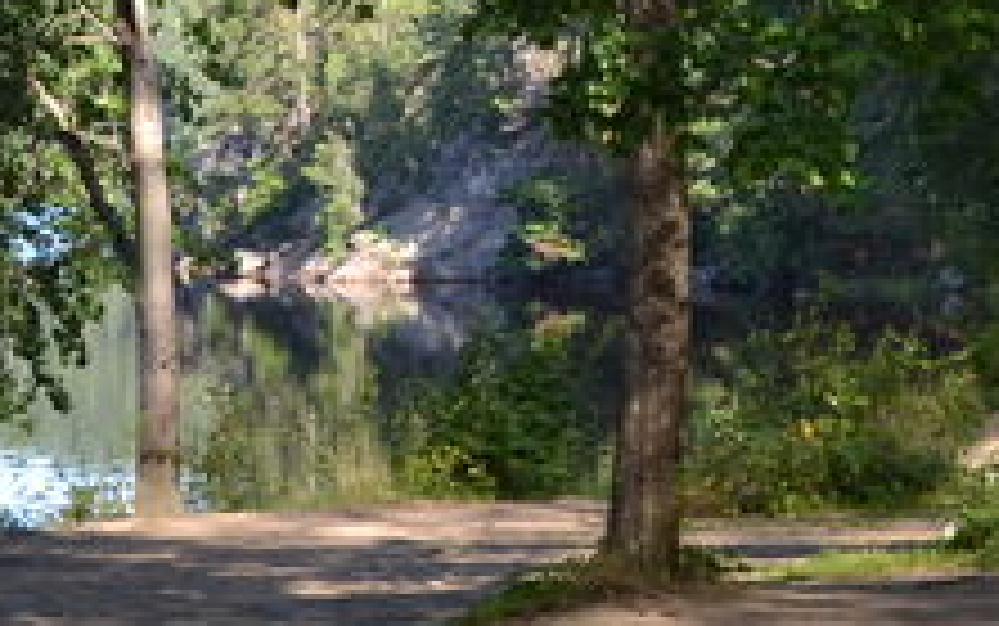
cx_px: 1179
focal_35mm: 119
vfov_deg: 11.0
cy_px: 122
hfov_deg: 16.8
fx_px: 3242
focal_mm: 18
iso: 100
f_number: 4
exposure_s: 1/200
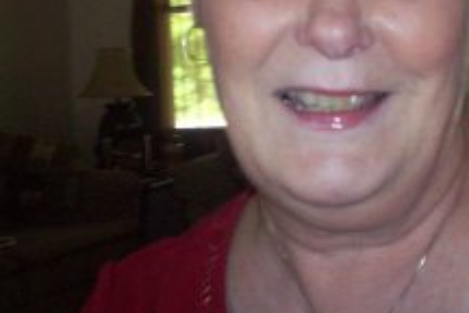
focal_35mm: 80
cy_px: -23
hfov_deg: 25.2
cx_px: 315
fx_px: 1042
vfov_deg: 16.6
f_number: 2.8
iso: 200
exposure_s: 1/64
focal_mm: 6.2
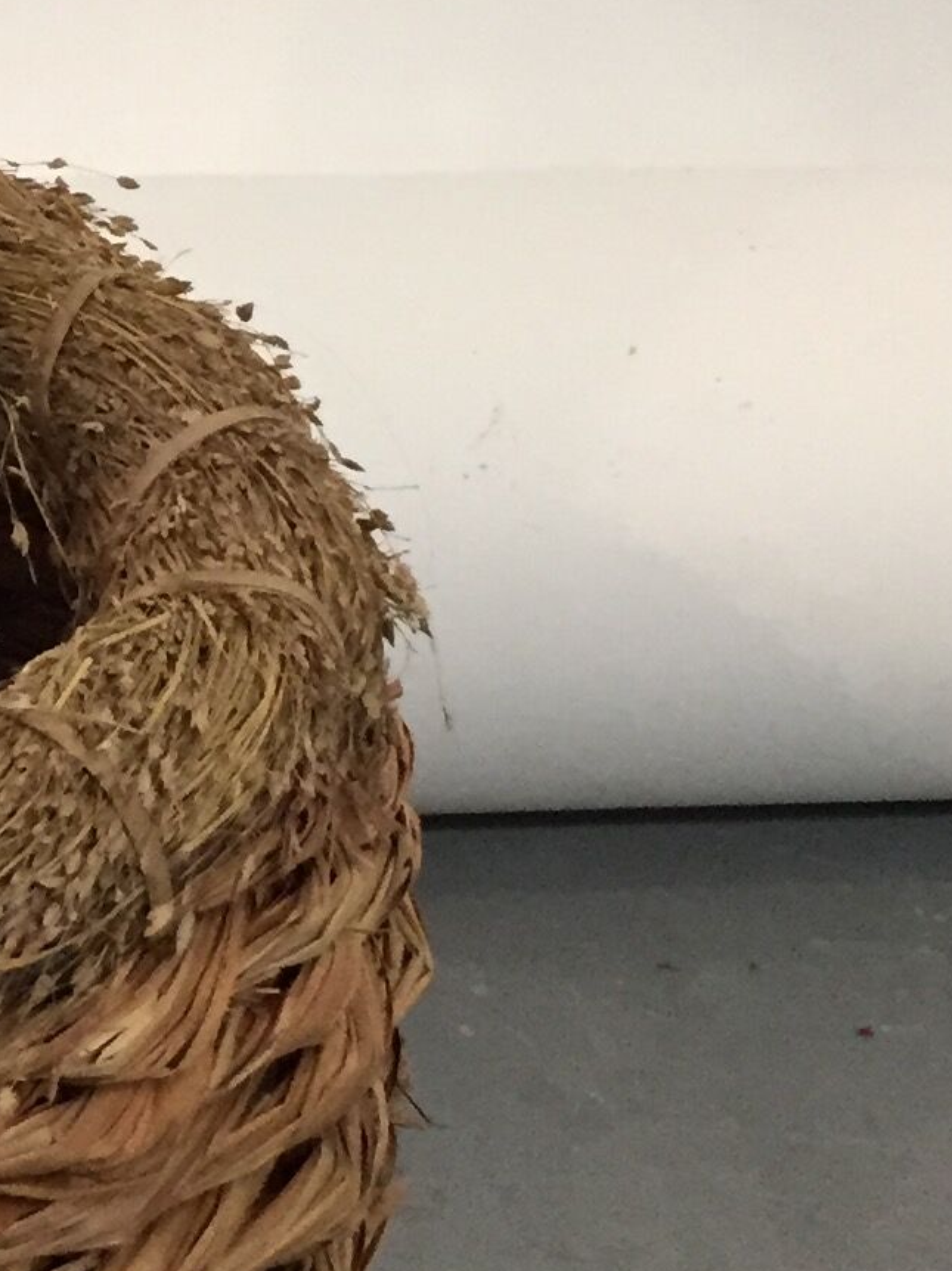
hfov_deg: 12.7
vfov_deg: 17.8
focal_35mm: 110
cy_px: 415
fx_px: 4037
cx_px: -491
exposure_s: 1/20
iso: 250
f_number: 2.2
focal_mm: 4.15
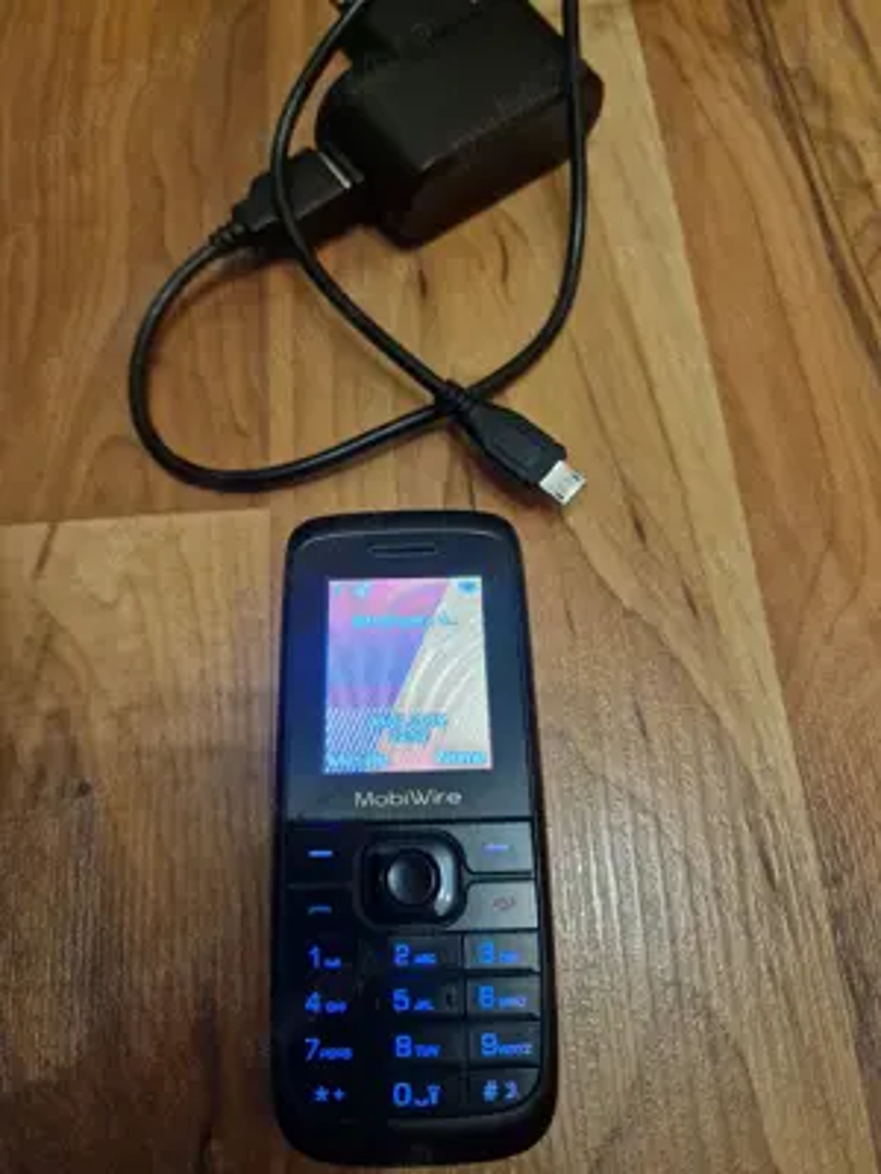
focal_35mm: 23
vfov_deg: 73.9
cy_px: 587
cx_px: 440
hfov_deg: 58.9
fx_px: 780
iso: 800
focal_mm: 6.4
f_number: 1.8
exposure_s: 1/100
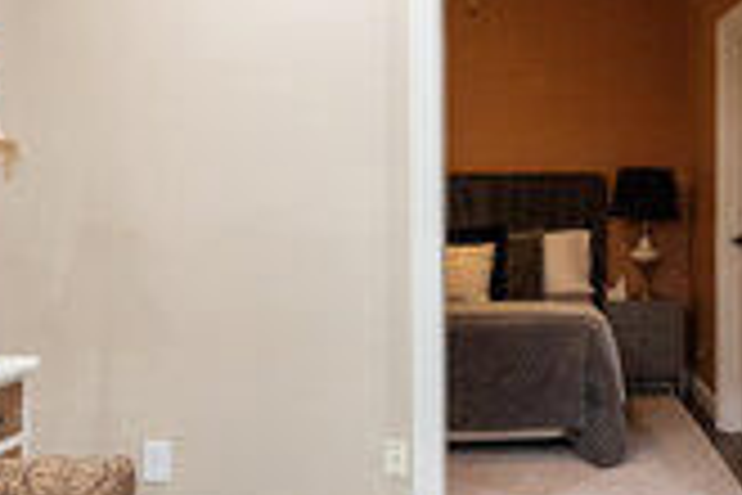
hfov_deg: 31.6
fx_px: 1278
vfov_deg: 21.9
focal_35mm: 62
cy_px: 191
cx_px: 580
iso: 1000
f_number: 5.6
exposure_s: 1/50
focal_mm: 16
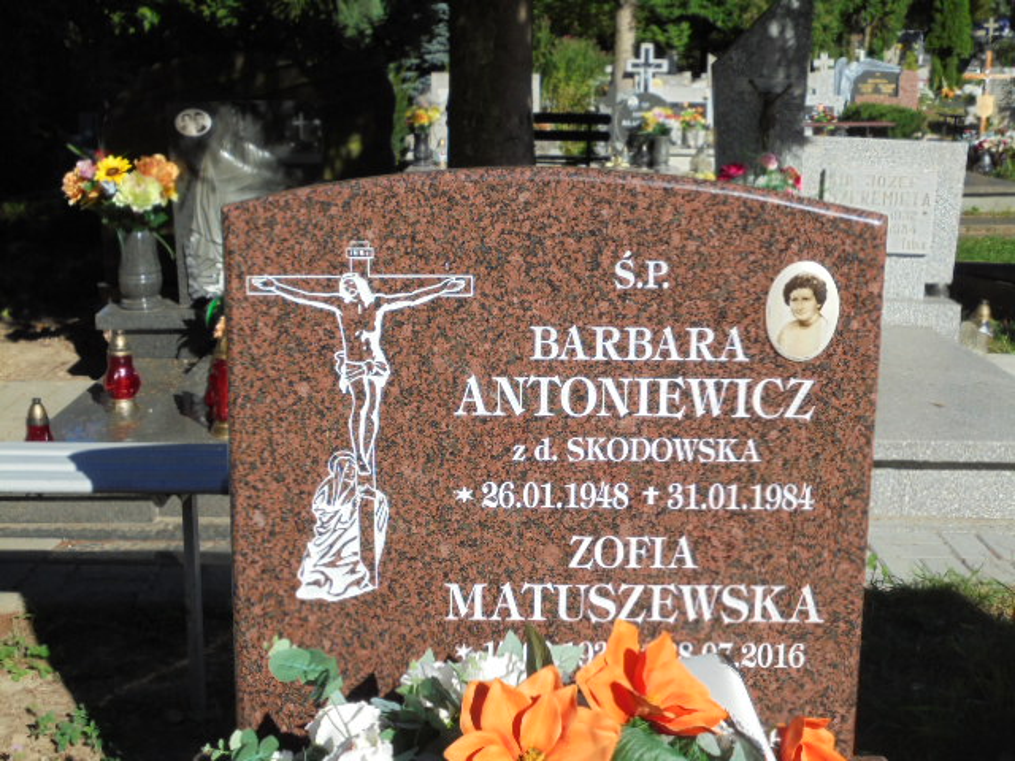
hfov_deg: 38.9
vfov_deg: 29.7
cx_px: 508
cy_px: 380
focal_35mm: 49
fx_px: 1437
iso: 100
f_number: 4.8
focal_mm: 8.9
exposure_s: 1/640
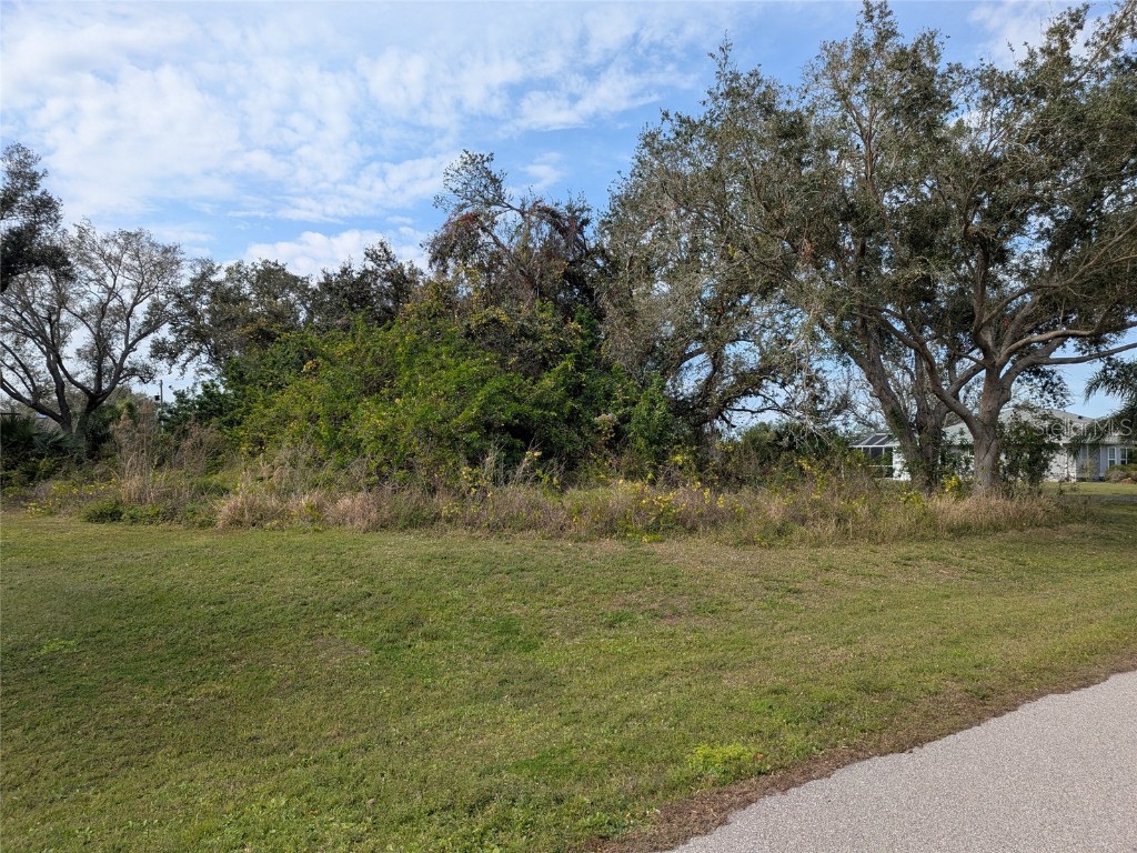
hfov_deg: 71.6
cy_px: 426
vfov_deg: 56.8
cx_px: 568
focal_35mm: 24
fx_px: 788
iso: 40
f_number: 1.85
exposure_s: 1/1364
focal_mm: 6.81
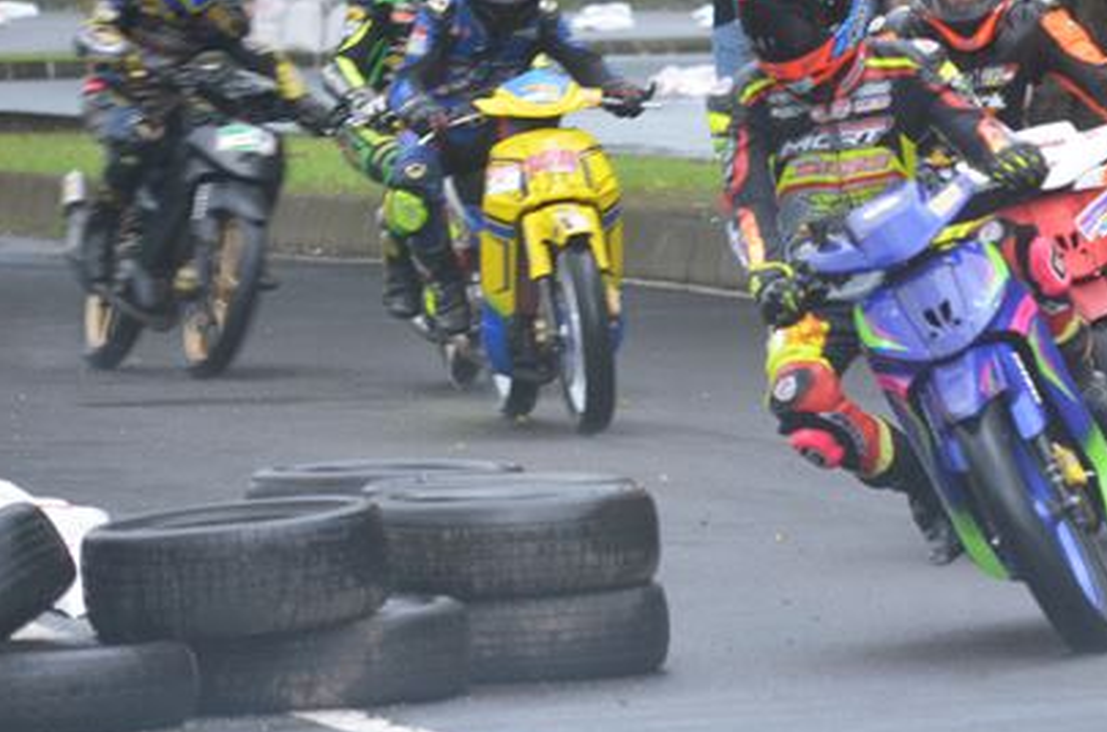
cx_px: 678
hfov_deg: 5.6
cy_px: 255
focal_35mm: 367
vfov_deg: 3.7
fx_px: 11251
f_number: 5.3
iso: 1100
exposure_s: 1/125
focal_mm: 165
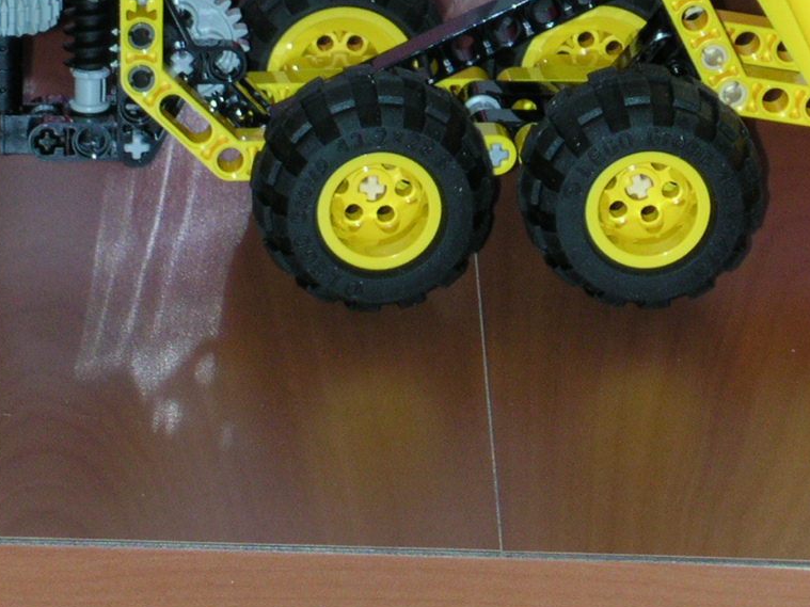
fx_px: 5475
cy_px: 50
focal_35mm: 234
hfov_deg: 8.5
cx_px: 223
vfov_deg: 6.3
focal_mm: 16.8
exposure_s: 1/60
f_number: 4.8
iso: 143
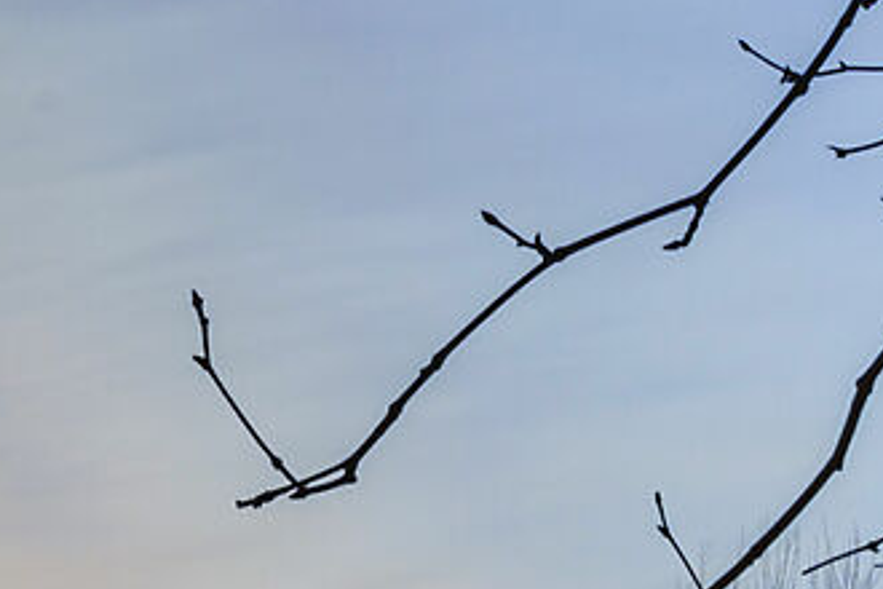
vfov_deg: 5.7
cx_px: 0
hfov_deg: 9.4
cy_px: 2084
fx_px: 5347
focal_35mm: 218
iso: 100
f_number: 16
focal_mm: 30
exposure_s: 30
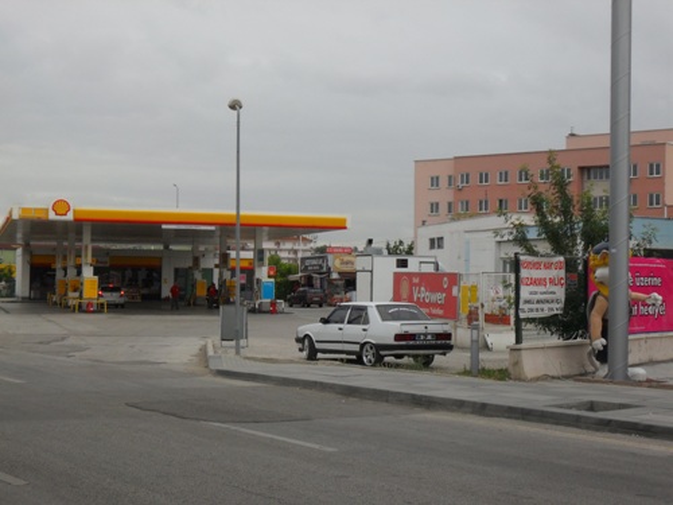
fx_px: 1225
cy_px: 252
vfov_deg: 23.3
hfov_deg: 30.7
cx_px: 336
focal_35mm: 63
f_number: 5.6
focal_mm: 11.2
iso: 100
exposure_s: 1/180
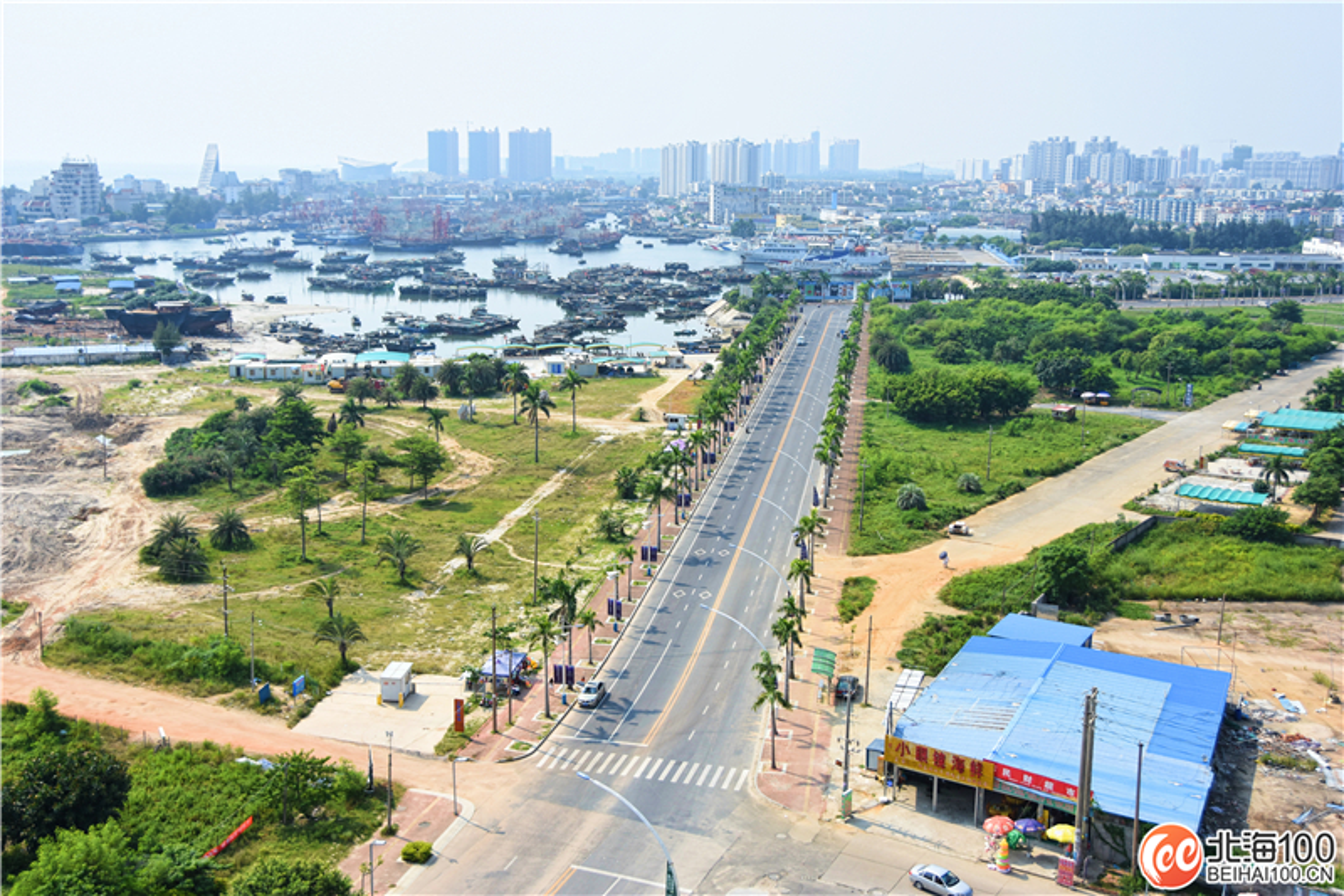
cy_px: 448
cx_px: 672
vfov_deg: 34.2
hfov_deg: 49.6
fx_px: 1456
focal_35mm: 39
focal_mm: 26
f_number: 4.5
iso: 200
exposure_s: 1/2000
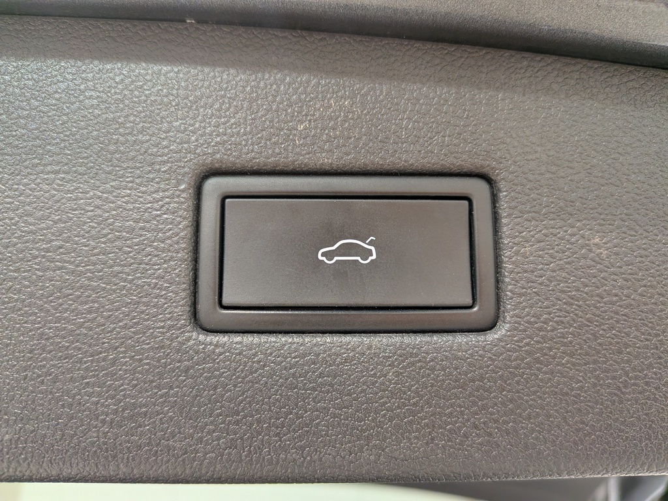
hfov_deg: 71.6
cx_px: 334
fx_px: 463
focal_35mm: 24
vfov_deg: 56.8
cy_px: 250
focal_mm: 4.53
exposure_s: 1/100
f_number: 1.7
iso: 627
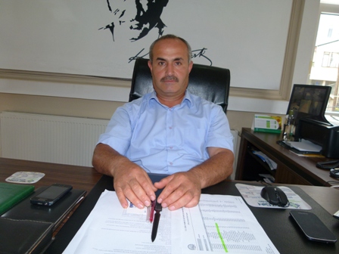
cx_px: 170
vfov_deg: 54.9
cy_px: 127
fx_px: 245
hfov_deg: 69.4
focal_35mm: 25
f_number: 2.8
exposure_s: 1/60
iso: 100
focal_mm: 4.5
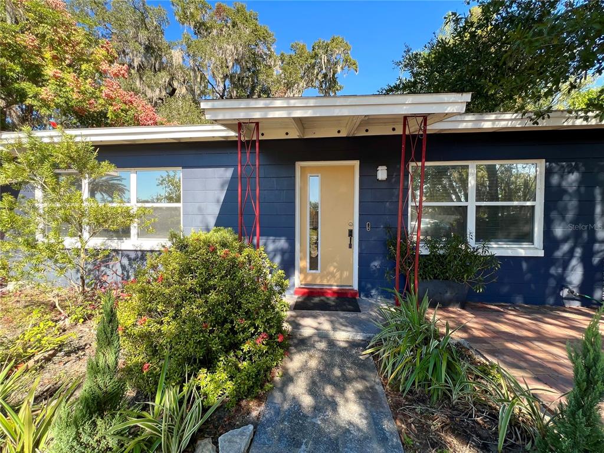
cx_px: 302
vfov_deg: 89.9
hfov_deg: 106.2
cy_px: 226
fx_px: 227
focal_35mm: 13
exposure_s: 1/240
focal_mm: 1.57
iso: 32
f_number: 1.8
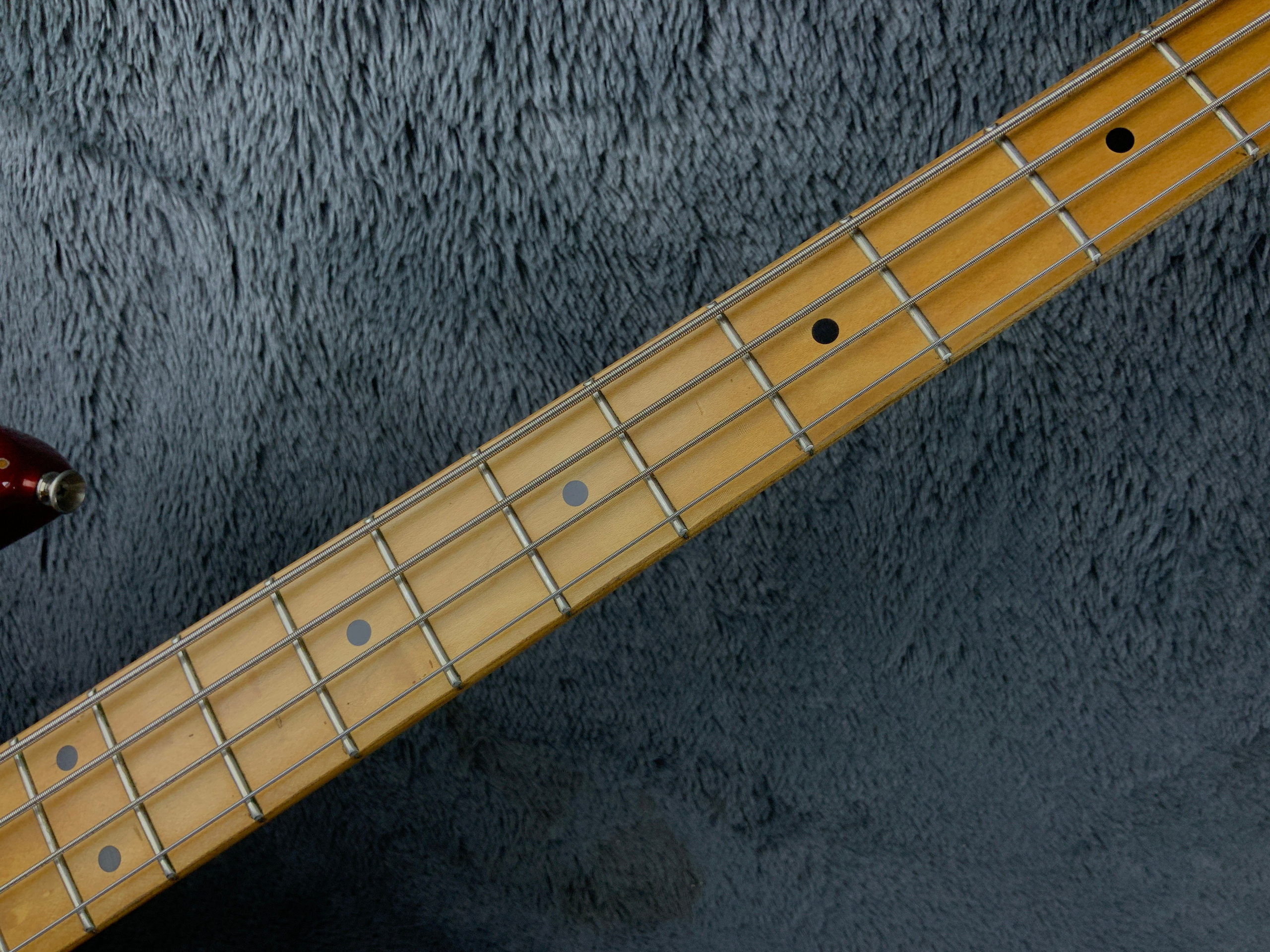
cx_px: 635
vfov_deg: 48.2
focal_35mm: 29
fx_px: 1064
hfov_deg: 61.7
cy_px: 476
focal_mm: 3
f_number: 1.8
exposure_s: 1/100
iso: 25
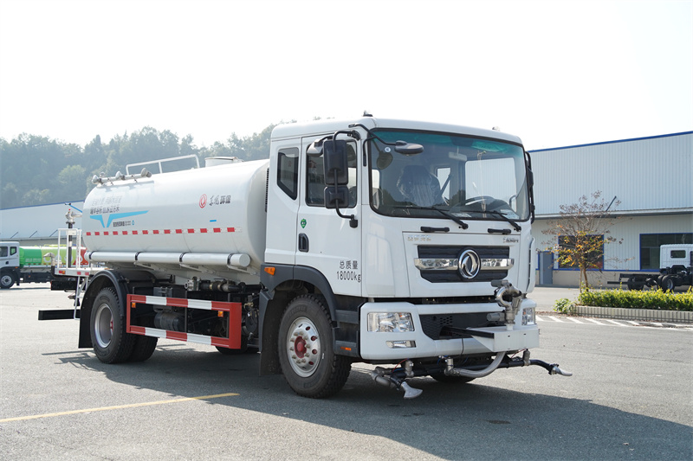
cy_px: 230
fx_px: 866
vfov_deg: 29.9
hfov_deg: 43.6
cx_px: 346
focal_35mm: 45
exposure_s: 1/3200
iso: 1250
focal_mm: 45
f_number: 5
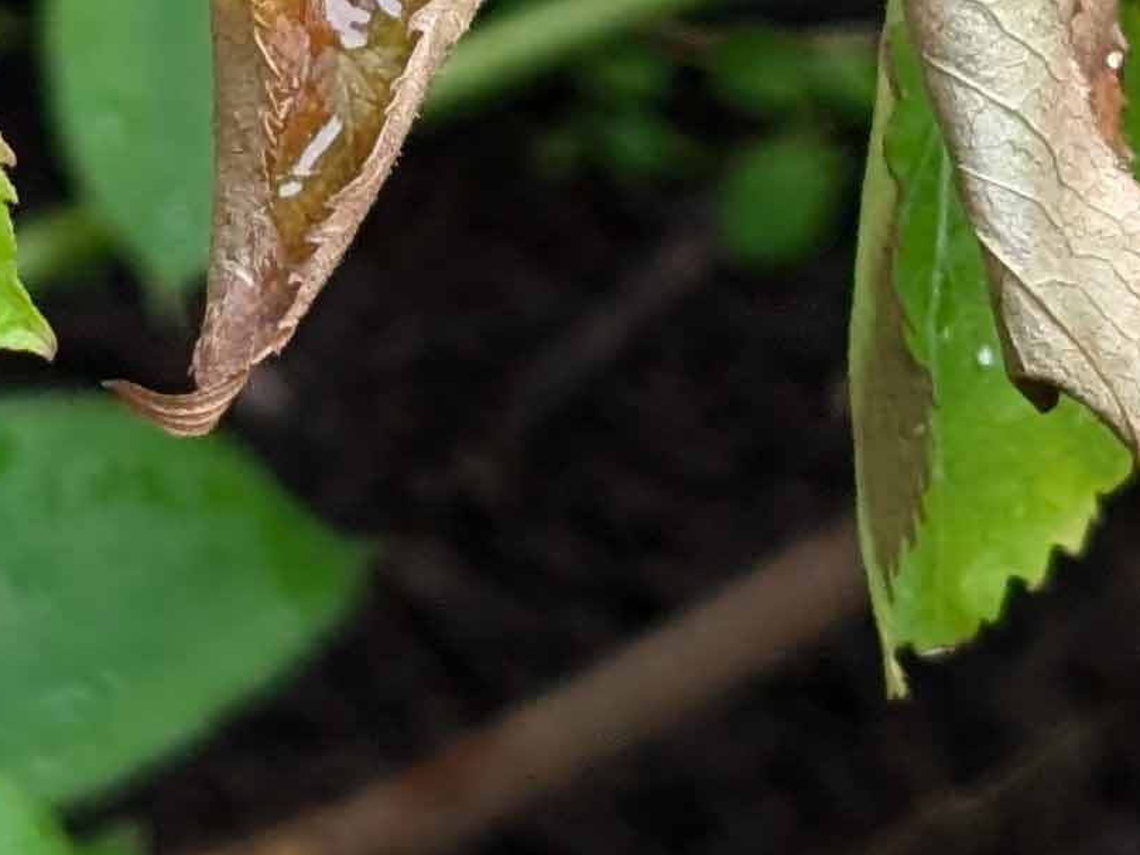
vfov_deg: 5.8
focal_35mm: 248
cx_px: -526
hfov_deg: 7.8
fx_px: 8166
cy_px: -928
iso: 62
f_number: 1.68
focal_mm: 6.9
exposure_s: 1/125
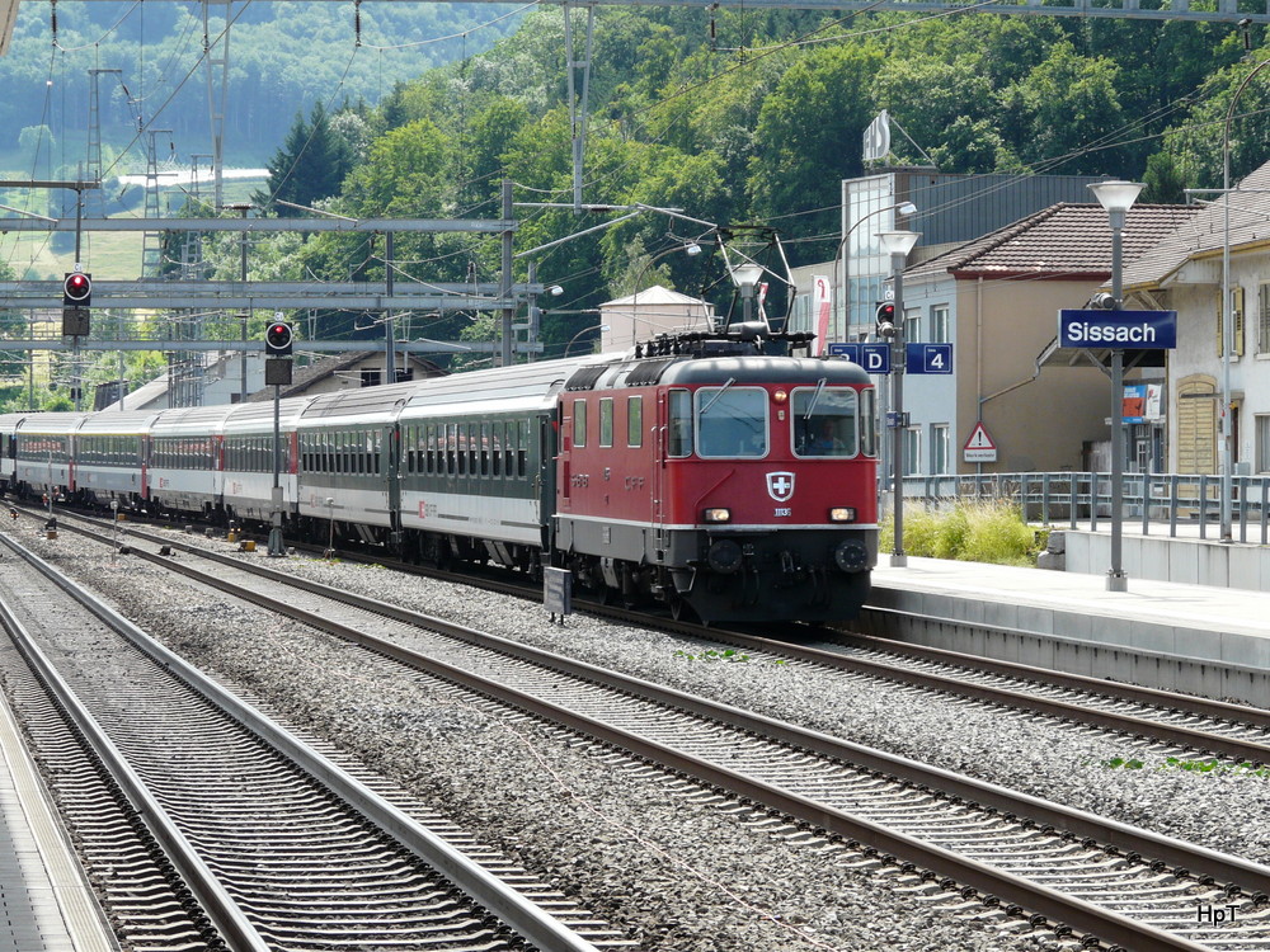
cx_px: 635
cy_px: 476
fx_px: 5173
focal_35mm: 141
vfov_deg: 10.5
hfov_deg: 14.0
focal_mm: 23.1
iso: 100
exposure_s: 1/200
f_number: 5.6
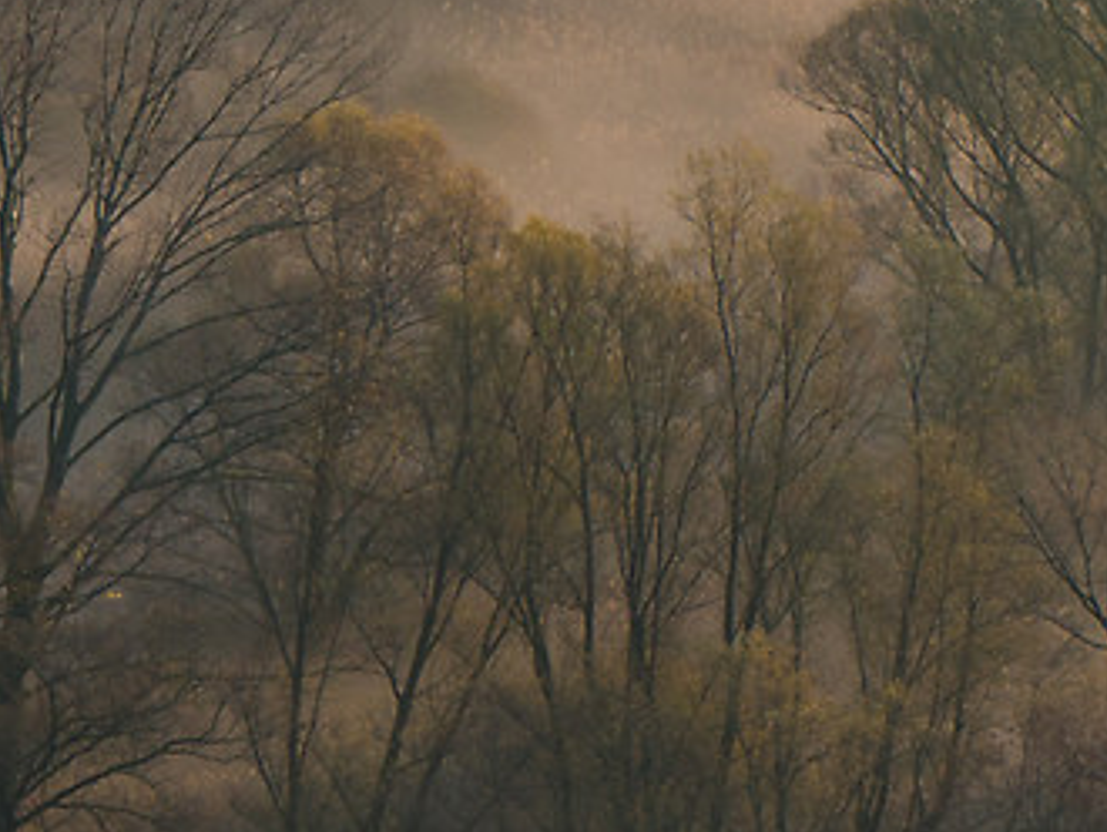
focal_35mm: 909
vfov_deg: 1.6
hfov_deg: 2.2
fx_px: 29090
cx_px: -2130
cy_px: 706
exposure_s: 1/3
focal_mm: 130
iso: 100
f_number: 16
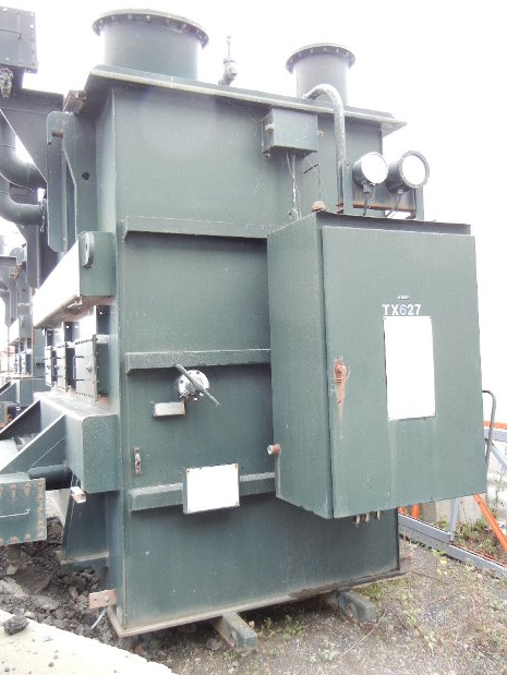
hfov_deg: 45.5
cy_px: 333
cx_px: 248
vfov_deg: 58.3
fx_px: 605
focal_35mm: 31
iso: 246
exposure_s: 1/30
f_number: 3.5
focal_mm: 5.4
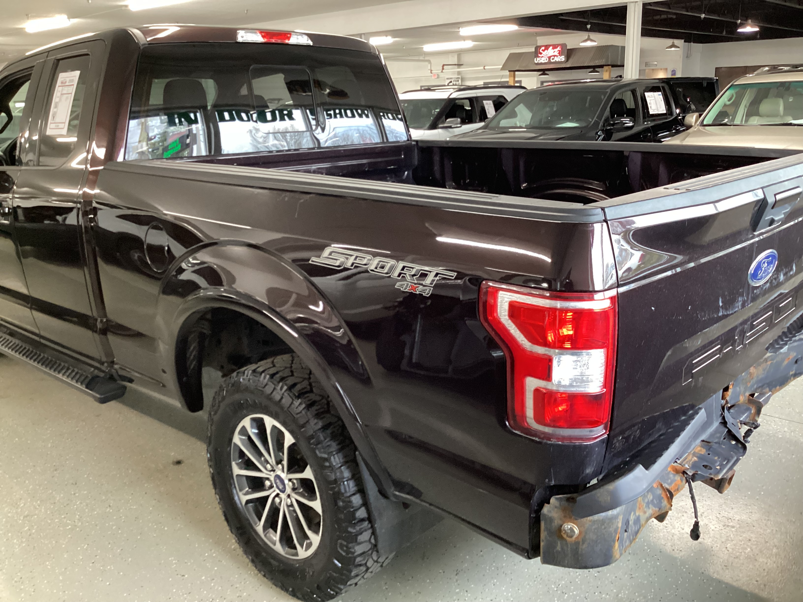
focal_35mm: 31
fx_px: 719
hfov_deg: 58.4
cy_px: 301
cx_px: 402
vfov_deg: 45.4
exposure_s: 1/40
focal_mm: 3.3
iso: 400
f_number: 2.4
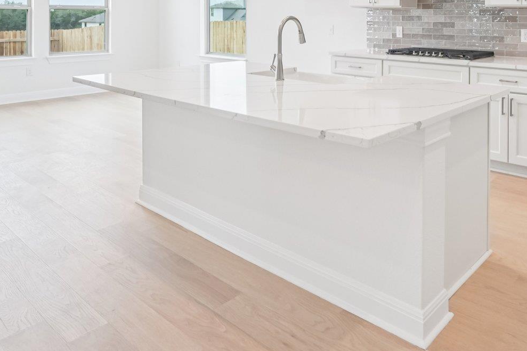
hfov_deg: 60.1
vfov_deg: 40.5
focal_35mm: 29
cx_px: 398
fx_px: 424
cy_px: 17
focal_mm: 14
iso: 800
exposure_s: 1/80
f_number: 8
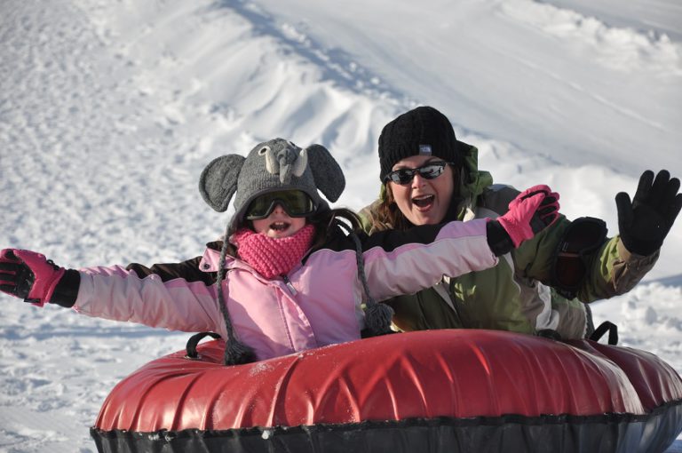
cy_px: 226
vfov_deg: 9.9
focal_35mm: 138
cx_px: 341
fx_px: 2611
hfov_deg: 14.9
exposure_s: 1/1600
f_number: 8
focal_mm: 92
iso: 250
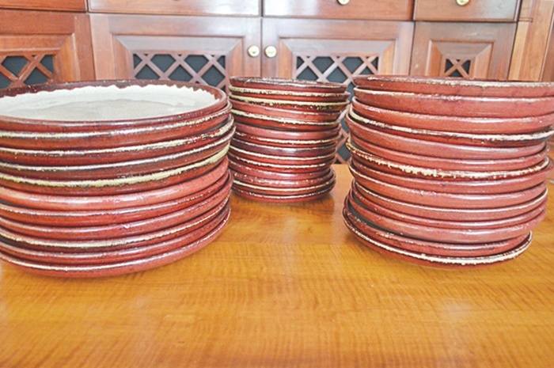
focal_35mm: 27
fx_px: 415
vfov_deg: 47.8
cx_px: 277
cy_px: 184
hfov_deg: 67.4
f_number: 3.5
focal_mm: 18
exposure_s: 1/15
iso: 2800
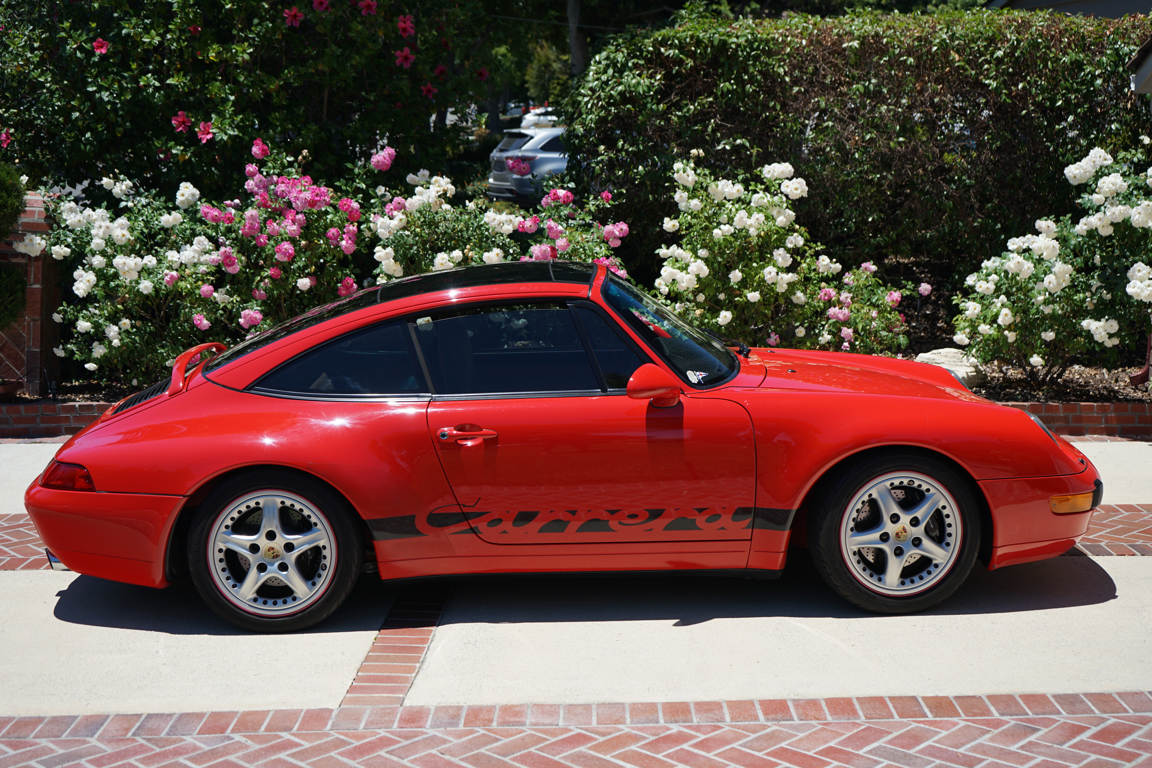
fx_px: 1504
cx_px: 576
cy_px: 384
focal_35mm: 47
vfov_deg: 28.6
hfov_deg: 41.9
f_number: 5.6
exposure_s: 1/200
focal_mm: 47
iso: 100
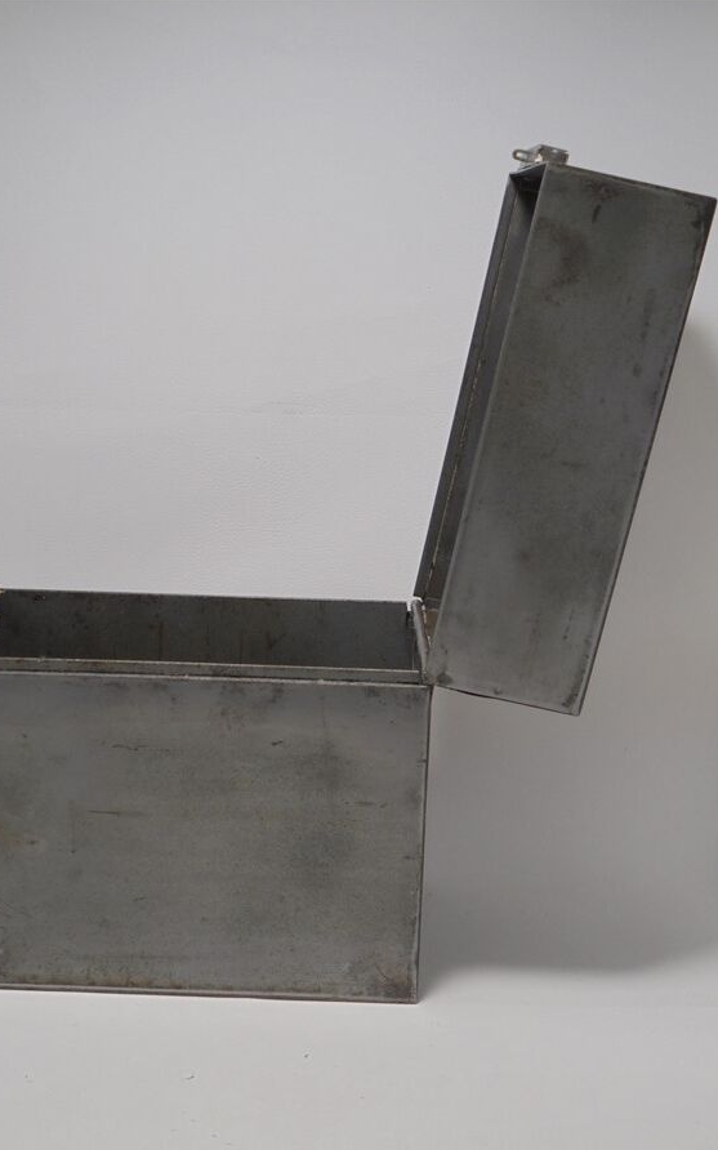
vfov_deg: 43.5
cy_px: 575
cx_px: 315
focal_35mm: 46
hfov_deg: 28.0
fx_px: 1441
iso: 100
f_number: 4.5
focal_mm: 7.8
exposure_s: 1/50
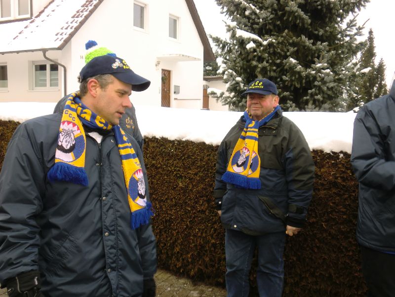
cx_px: 198
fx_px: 411
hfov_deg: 51.4
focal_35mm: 36
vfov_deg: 39.7
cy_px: 148
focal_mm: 6.51
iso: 64
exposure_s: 1/80
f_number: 3.1
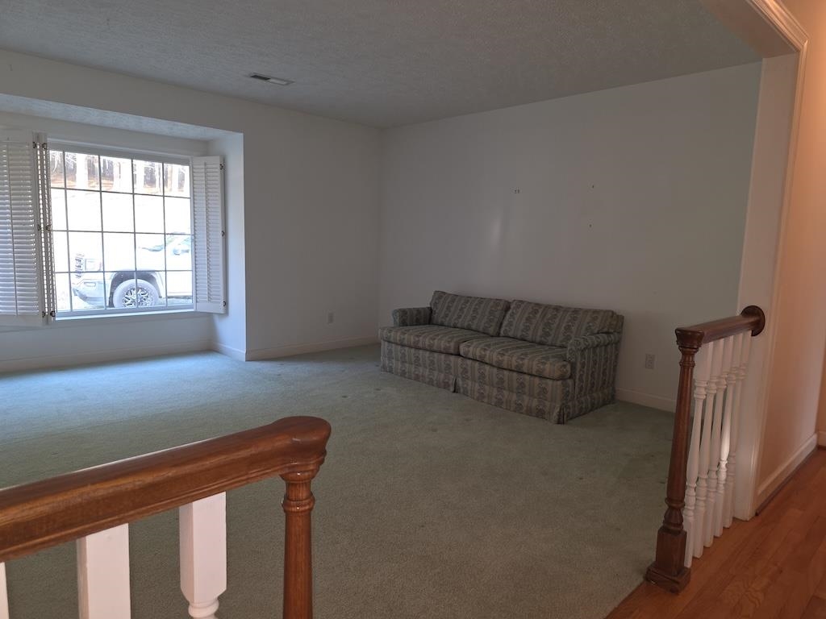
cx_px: 413
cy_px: 310
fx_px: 549
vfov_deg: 58.9
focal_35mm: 23
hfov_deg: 73.9
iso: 80
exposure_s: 1/60
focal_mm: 6.3
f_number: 1.7
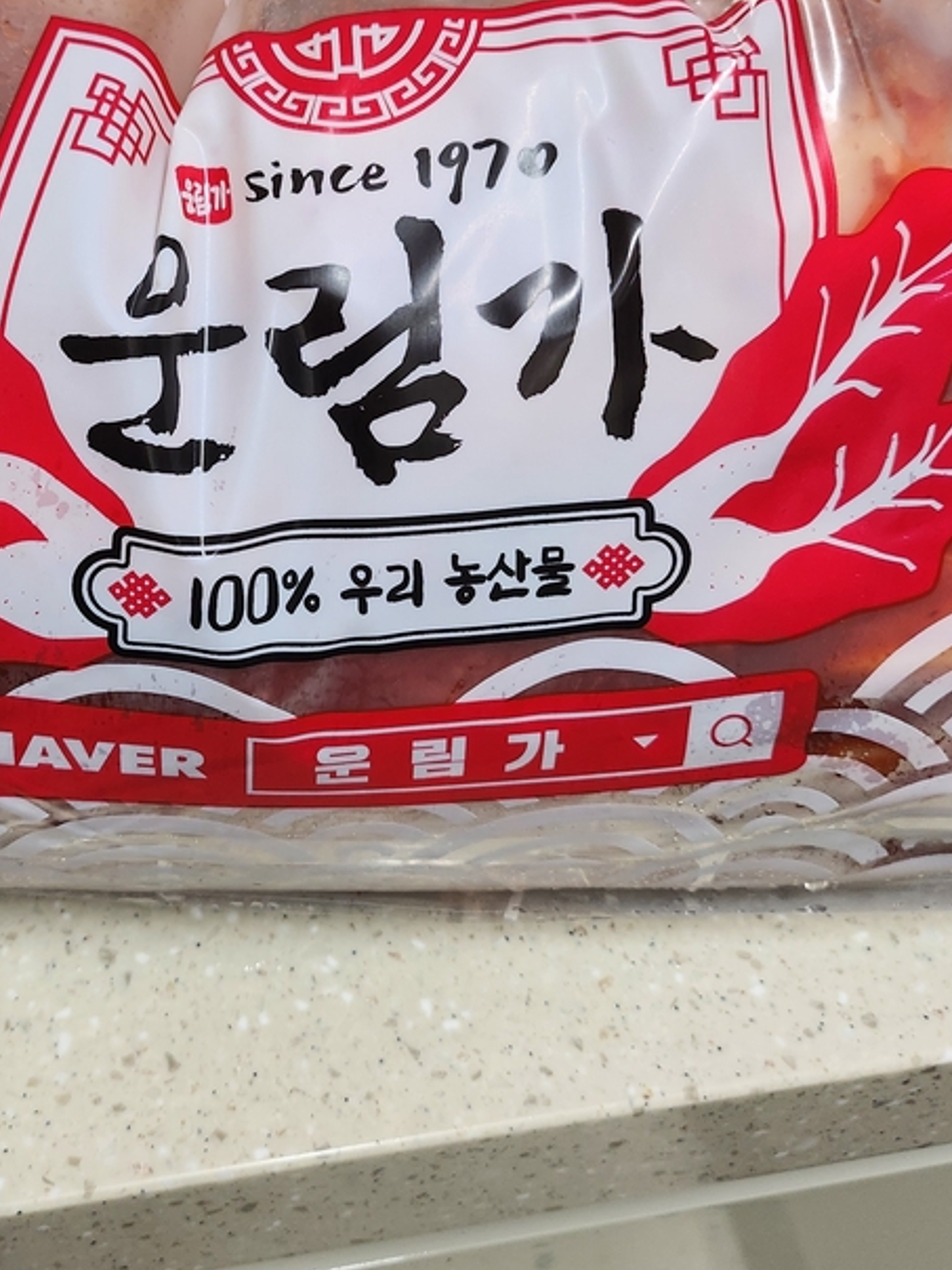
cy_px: 428
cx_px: 294
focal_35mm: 45
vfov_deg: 41.6
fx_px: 1650
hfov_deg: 31.8
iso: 250
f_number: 1.8
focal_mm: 5
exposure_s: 1/120
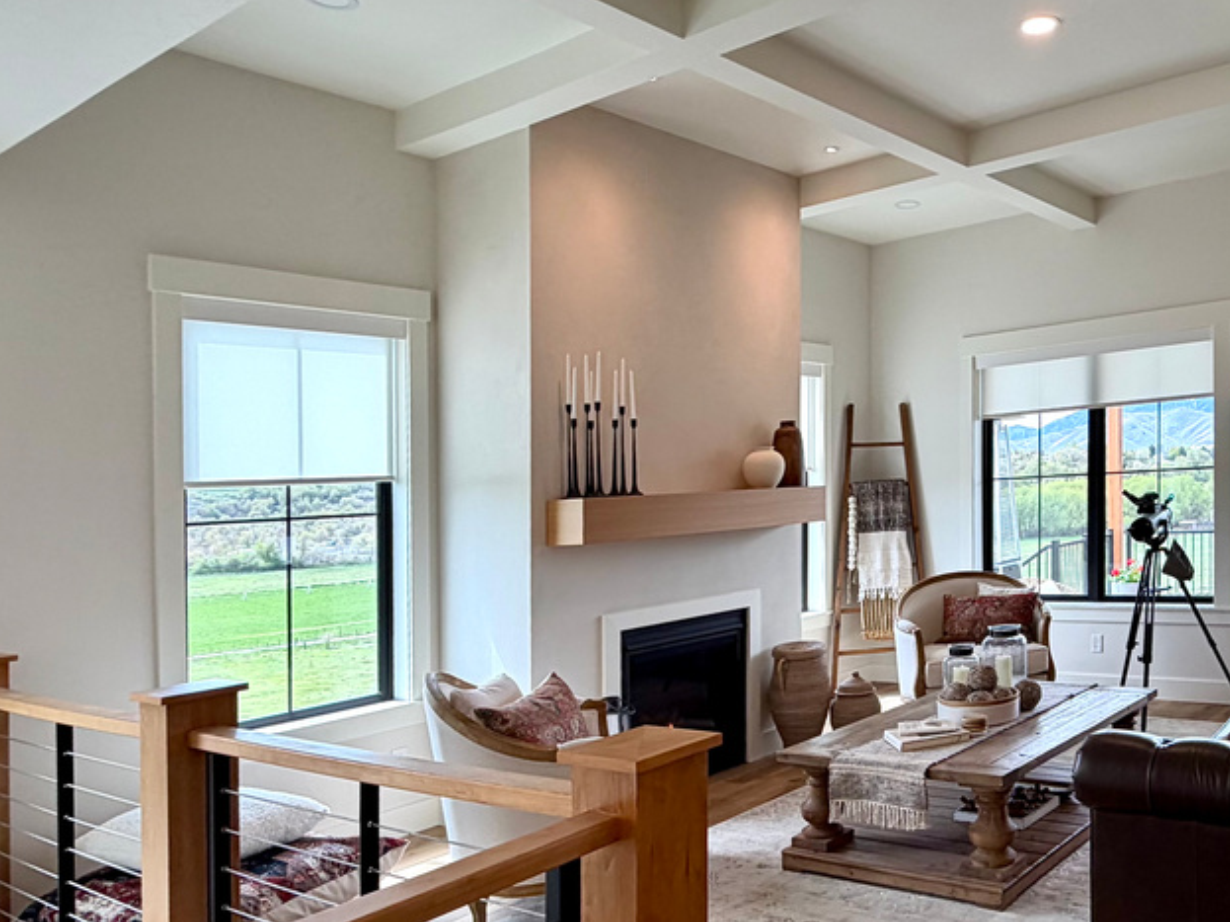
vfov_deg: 57.1
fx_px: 817
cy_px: 642
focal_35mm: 23
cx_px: 831
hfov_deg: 71.5
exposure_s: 1/120
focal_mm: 2.22
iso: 50
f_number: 2.2
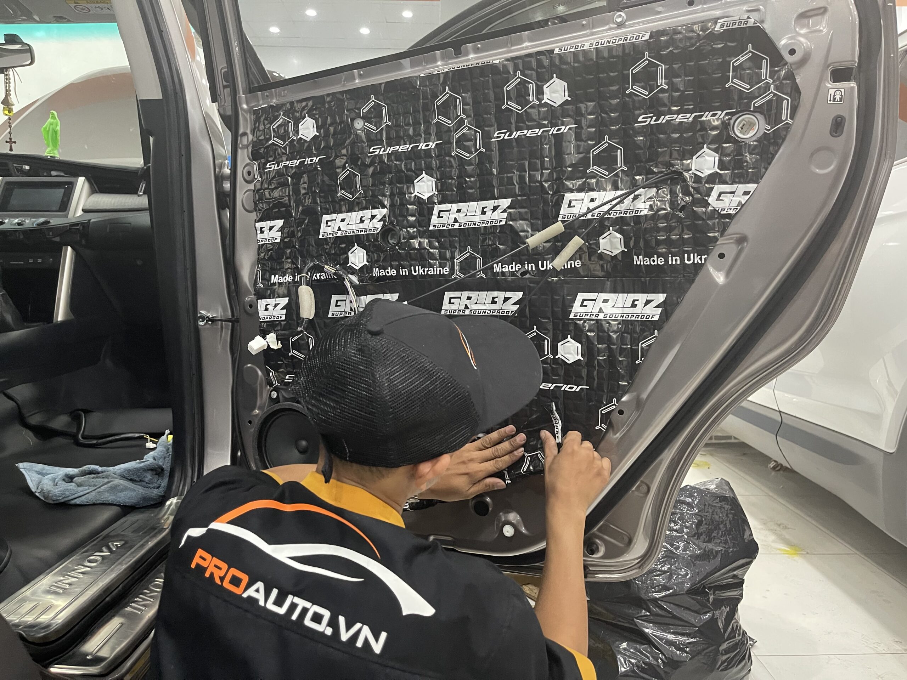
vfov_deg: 53.1
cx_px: 454
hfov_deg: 67.3
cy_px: 340
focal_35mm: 26
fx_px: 681
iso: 500
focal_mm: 5.1
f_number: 1.6
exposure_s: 1/60
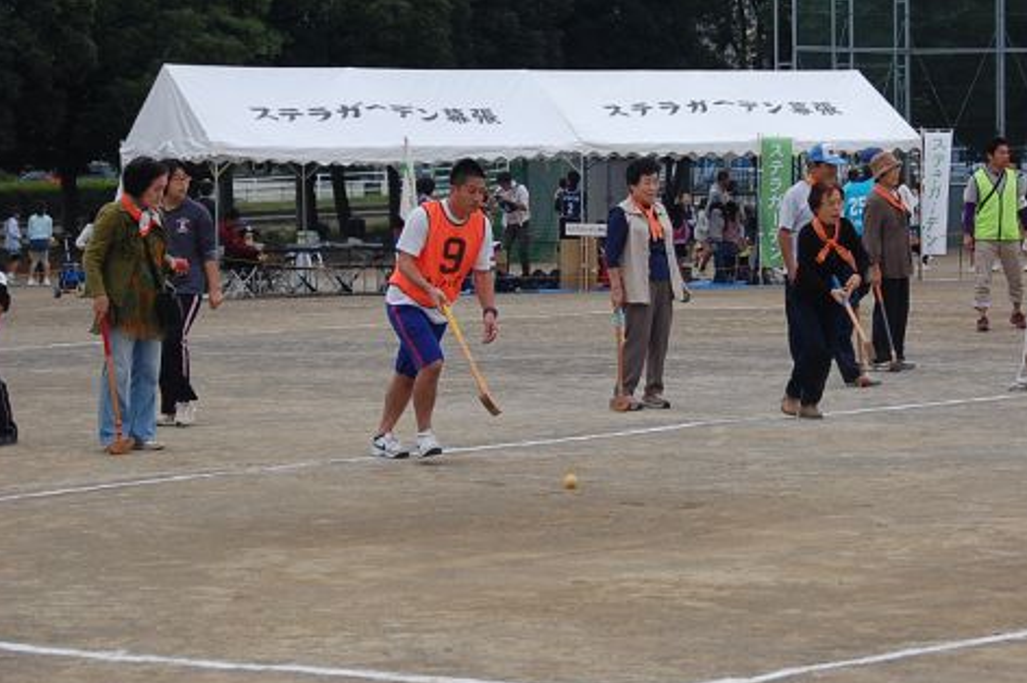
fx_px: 3592
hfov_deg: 16.2
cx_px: 679
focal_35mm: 126
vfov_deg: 10.9
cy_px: 248
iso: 320
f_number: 5.6
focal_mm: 62
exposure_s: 1/500
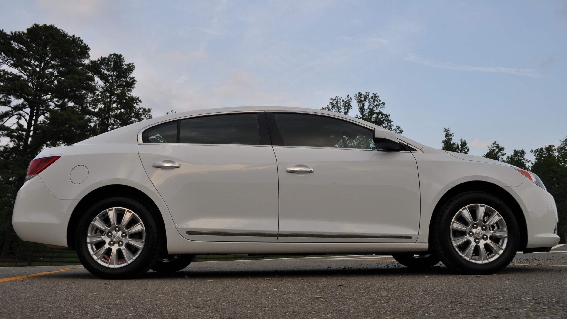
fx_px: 436
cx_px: 289
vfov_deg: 40.2
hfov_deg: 66.1
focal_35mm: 29
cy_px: 170
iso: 200
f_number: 7.1
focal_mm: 18
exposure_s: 1/200
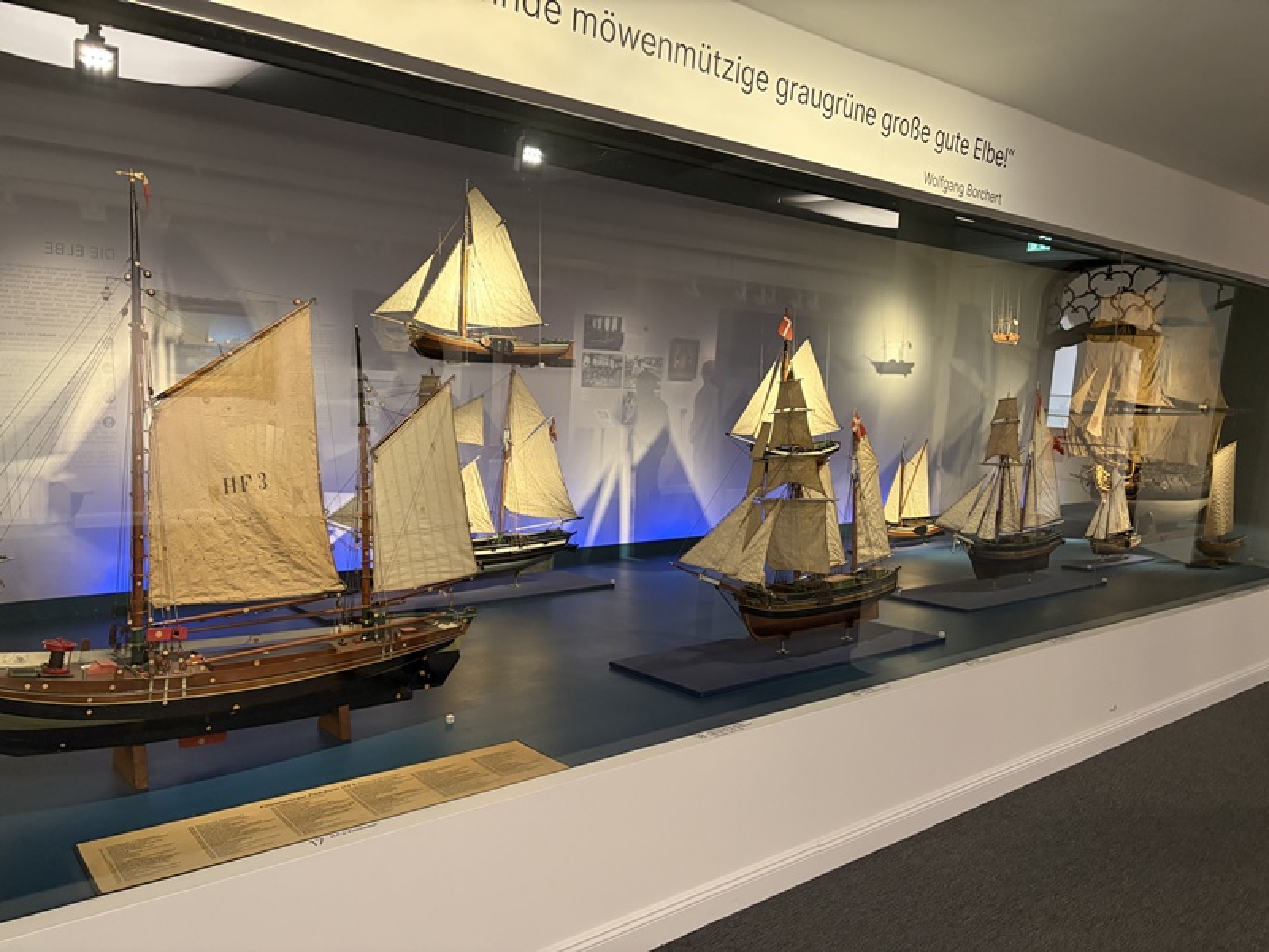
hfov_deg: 67.3
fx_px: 953
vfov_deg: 53.1
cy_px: 476
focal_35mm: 26
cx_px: 634
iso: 400
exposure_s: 1/32
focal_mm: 5.96
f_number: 1.6
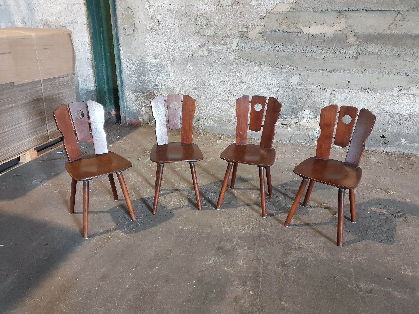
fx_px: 315
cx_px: 210
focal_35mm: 26
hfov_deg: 67.3
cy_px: 157
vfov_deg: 53.1
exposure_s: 1/20
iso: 320
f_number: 1.5
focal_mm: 4.3
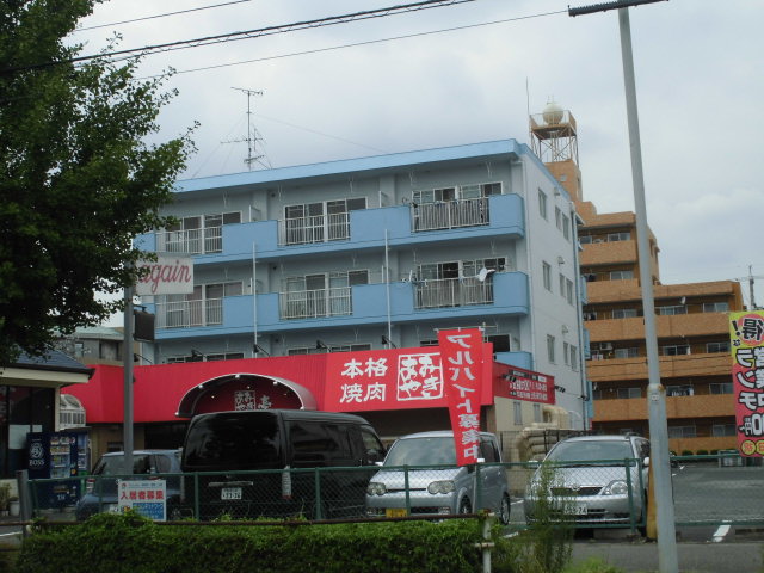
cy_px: 286
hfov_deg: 38.9
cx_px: 382
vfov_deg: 29.7
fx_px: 1081
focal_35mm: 49
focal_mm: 8.9
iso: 100
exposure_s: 1/500
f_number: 4.8
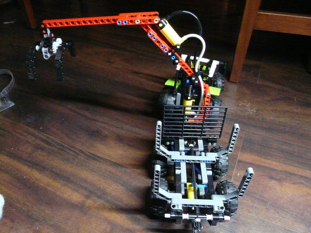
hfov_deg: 63.4
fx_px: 252
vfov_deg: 49.7
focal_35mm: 28
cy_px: 116
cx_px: 156
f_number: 2.8
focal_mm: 4.6
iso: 800
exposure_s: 1/15
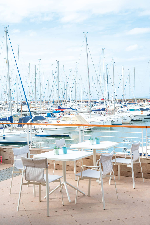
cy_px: 112
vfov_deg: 39.6
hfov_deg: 27.0
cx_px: 75
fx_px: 312
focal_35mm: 50
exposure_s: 1/400
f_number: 11
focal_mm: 50
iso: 400
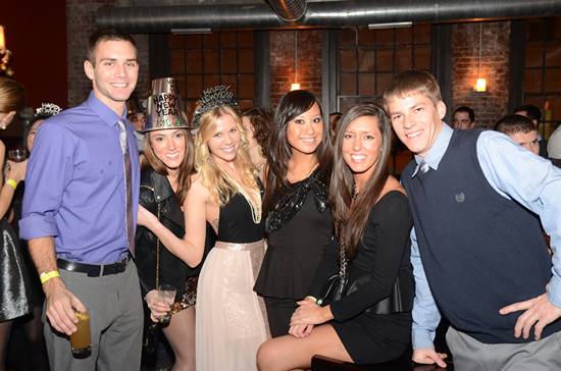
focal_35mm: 39
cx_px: 280
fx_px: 606
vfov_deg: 34.0
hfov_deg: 49.7
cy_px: 186
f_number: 4
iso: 1250
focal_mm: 26
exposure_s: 1/30
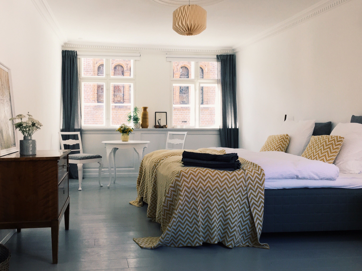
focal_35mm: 31
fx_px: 324
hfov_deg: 58.3
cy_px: 140
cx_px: 180
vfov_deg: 45.4
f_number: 2.2
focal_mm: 4.15
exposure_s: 1/100
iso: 50
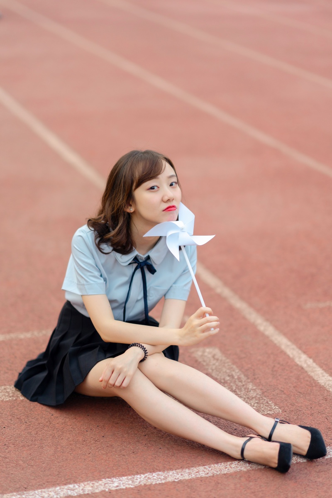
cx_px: 166
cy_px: 249
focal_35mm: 85
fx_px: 1176
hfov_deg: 16.1
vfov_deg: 23.9
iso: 100
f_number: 1.4
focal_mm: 85
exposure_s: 1/160
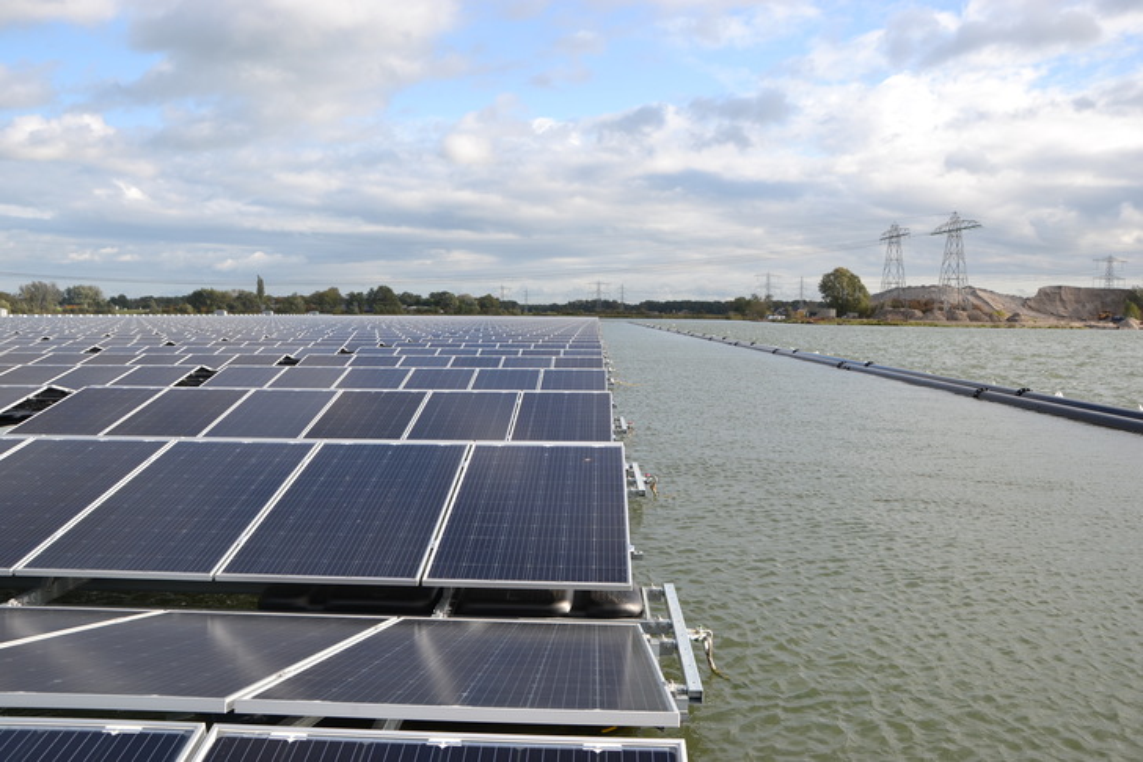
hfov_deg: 59.5
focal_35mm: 32
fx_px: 1000
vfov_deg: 41.7
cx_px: 572
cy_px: 381
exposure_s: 1/200
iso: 100
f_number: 7.1
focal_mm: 21
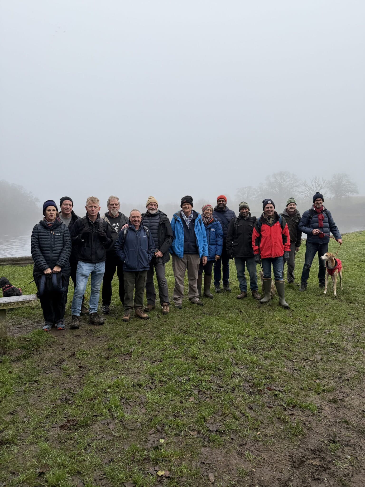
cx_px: 182
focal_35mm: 24
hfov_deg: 56.8
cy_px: 244
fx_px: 337
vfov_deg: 71.6
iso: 80
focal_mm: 6.76
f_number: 1.78
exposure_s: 1/627
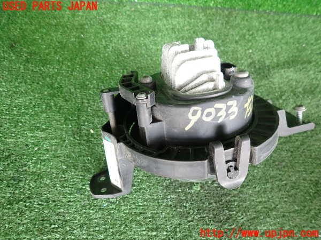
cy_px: 120
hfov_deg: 69.4
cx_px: 160
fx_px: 232
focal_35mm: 25
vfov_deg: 54.9
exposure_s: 1/30
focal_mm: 4.5
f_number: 2
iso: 200
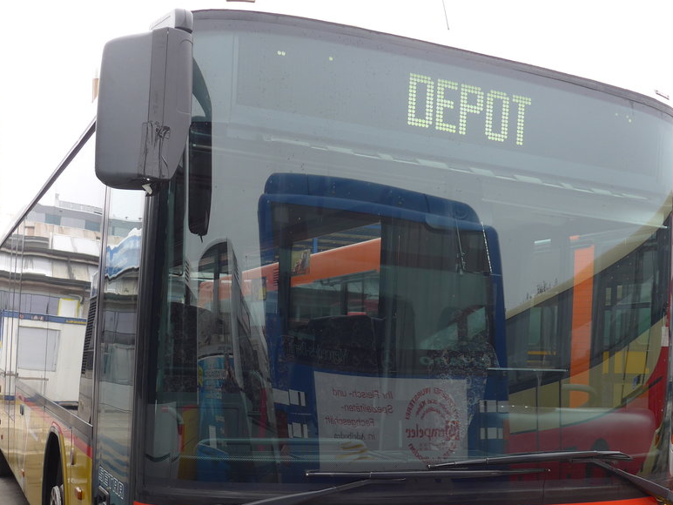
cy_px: 387
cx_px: 371
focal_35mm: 45
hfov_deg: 42.0
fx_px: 875
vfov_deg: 31.5
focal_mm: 6
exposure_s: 1/125
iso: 80
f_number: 2.8
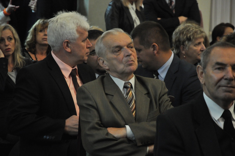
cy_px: 78
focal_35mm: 158
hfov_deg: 13.1
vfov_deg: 8.7
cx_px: 118
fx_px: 1027
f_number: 5.6
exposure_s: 1/20
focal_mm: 105
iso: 2000
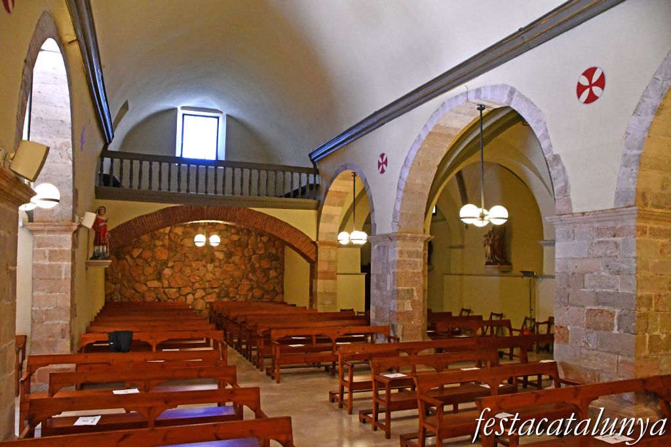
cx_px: 336
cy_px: 224
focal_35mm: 27
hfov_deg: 67.4
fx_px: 503
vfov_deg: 47.9
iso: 6400
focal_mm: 18
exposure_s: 1/125
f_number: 5.6
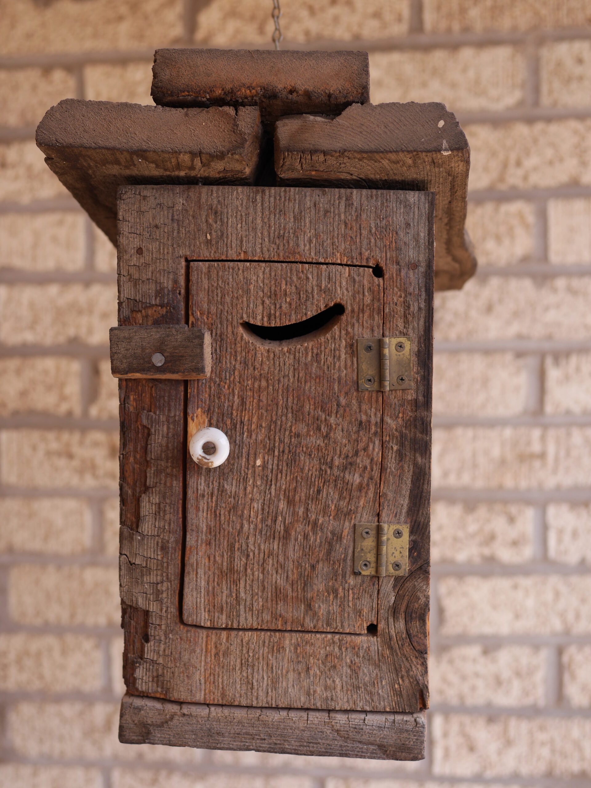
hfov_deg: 29.1
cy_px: 394
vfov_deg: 38.2
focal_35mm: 50
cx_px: 296
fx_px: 1138
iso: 200
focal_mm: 25
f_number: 2.8
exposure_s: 1/320
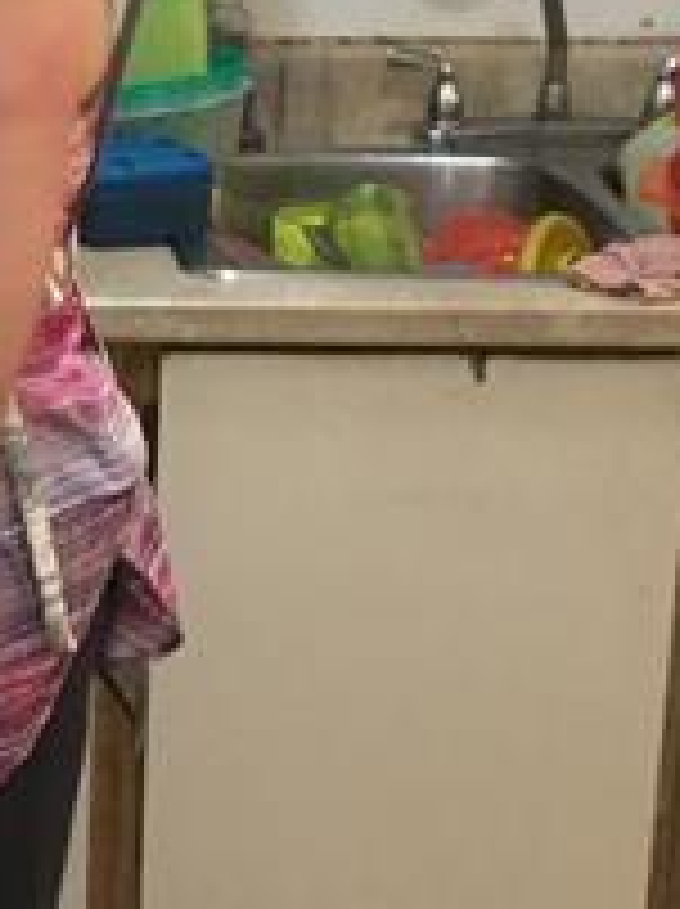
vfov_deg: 19.6
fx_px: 2625
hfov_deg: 14.3
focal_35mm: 100
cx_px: -131
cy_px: 351
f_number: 2.4
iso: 200
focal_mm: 3.3
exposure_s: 1/20
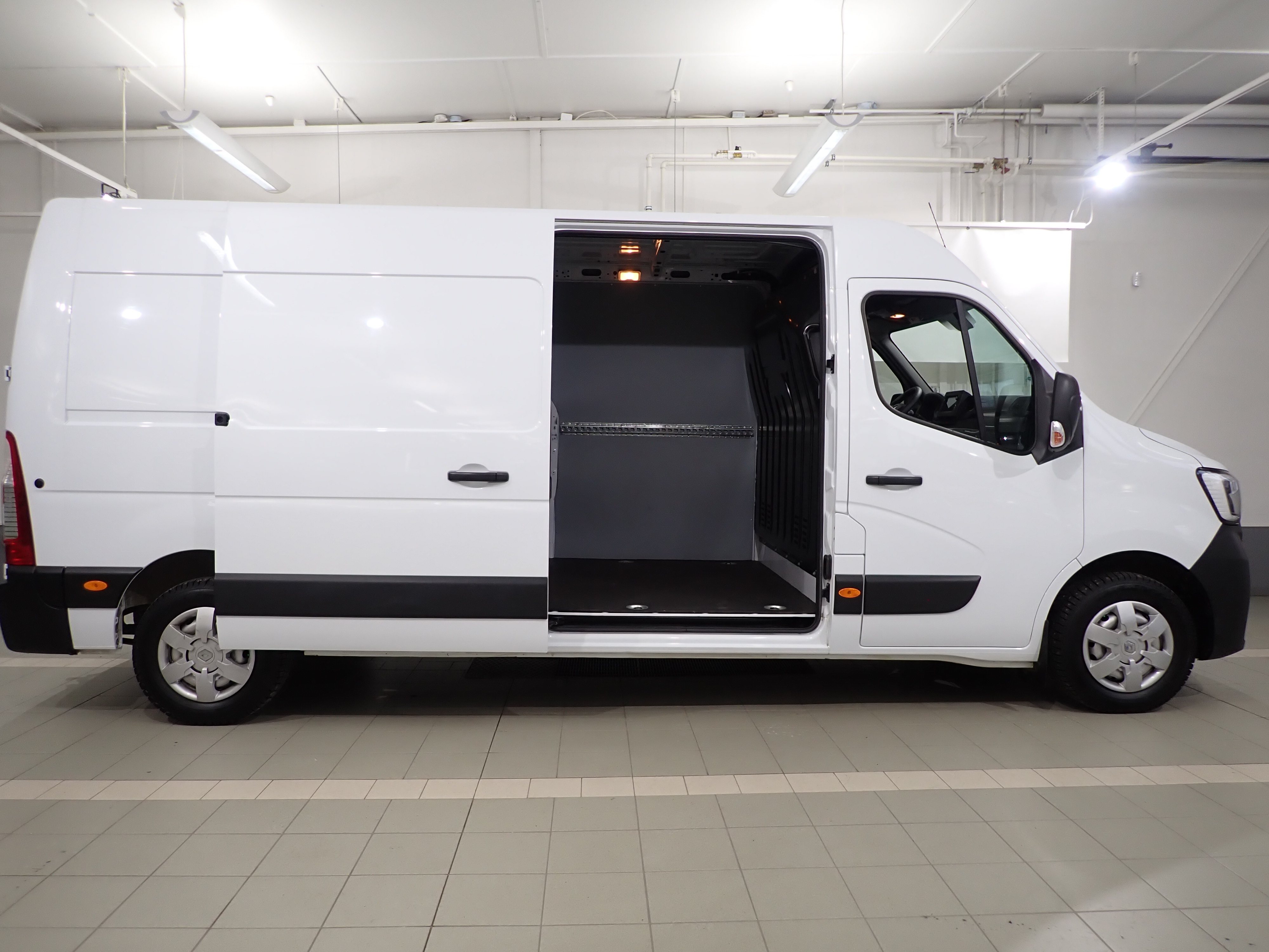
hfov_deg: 69.4
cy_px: 476
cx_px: 634
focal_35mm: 25
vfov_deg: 54.9
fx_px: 916
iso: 100
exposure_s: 1/60
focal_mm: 4.5
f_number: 2
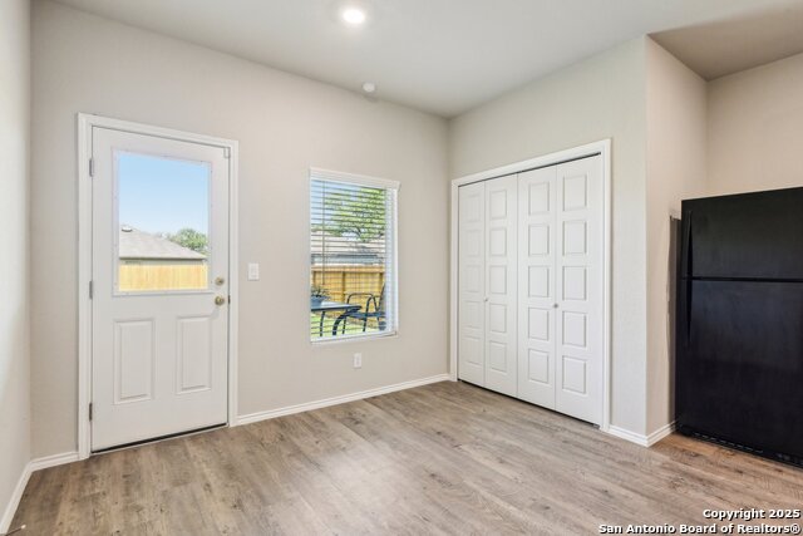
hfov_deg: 93.3
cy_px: 268
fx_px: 379
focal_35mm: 17
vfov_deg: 70.5
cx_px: 402
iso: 640
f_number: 8
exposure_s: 1/20
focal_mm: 17
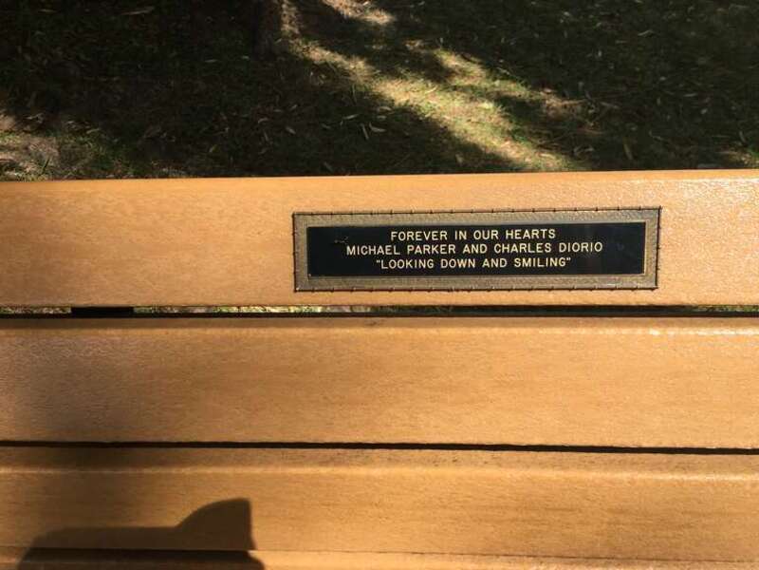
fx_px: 636
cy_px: 285
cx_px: 380
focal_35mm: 29
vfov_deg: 48.2
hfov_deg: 61.7
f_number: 2.2
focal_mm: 4.15
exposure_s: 1/674
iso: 25
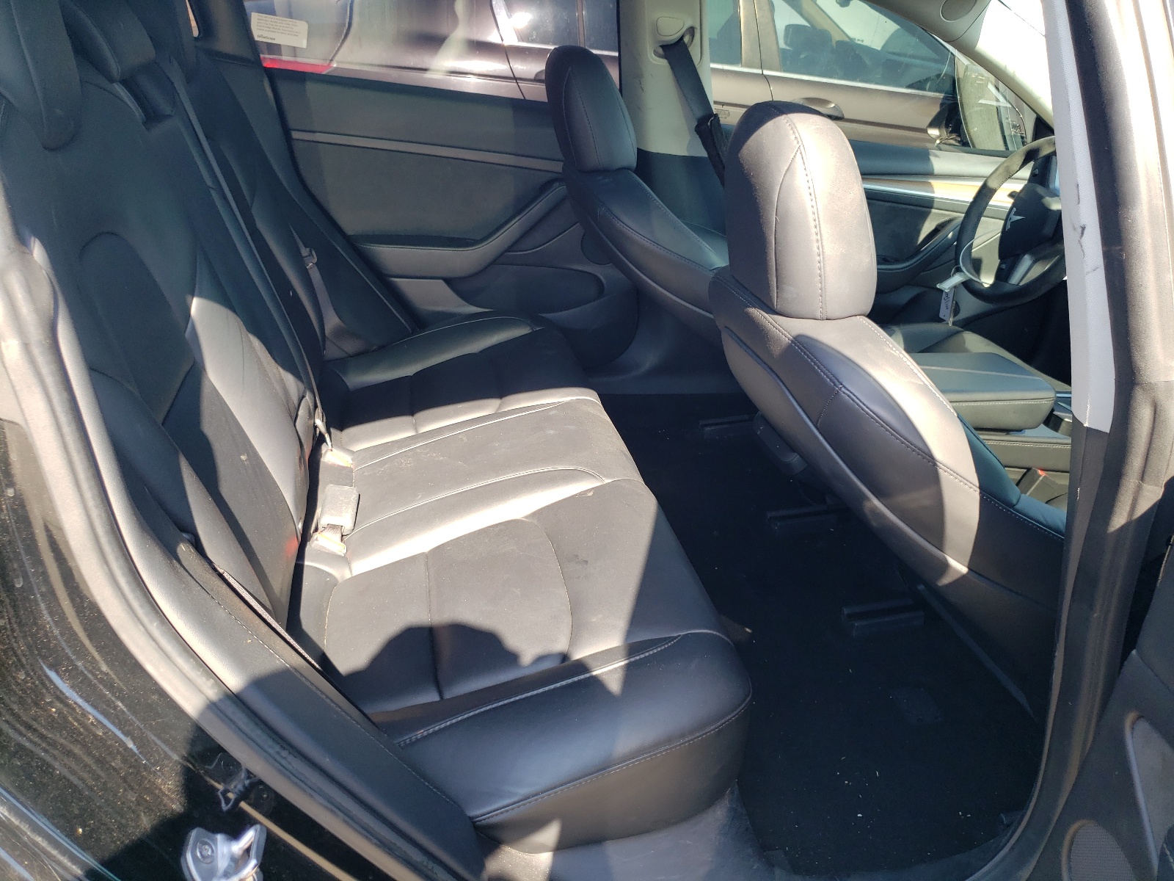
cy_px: 440
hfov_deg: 67.3
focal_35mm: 26
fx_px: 882
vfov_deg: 53.1
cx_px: 587
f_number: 1.5
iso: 50
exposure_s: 1/196
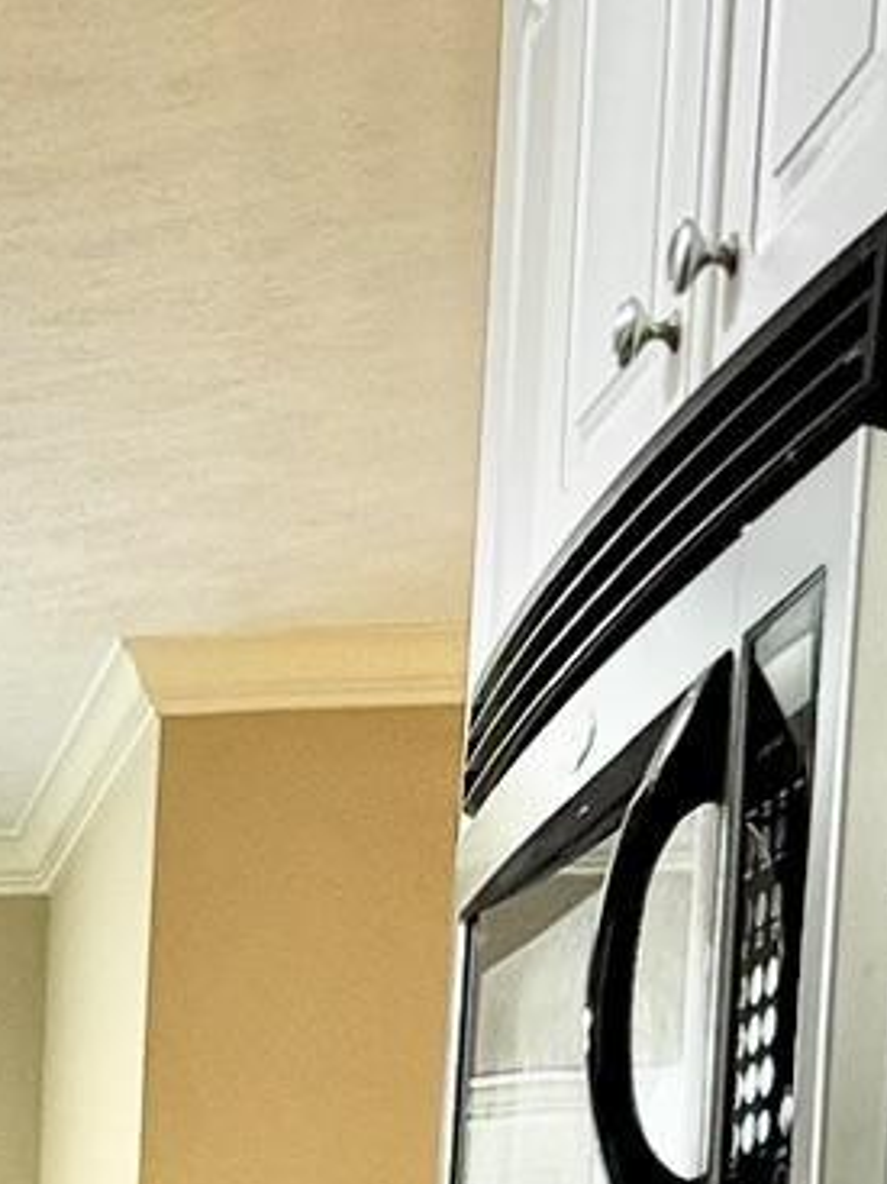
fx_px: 4581
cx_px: -1155
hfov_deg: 9.9
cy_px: 2836
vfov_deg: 11.9
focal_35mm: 134
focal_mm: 6.76
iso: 125
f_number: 1.78
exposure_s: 1/60
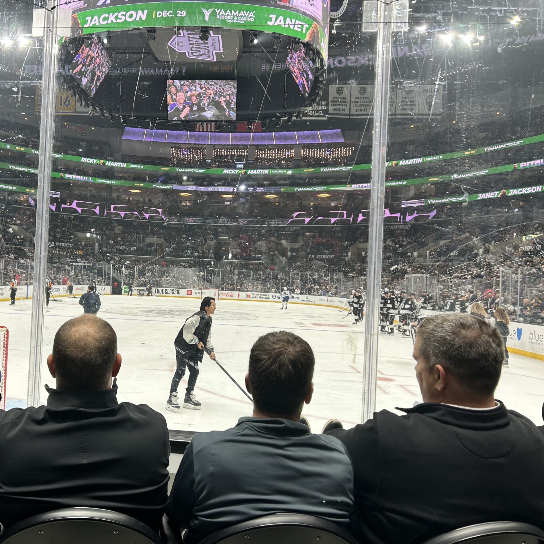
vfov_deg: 52.5
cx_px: 178
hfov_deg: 51.5
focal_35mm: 31
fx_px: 551
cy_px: 273
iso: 32
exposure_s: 1/127
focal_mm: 5.7
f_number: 1.5
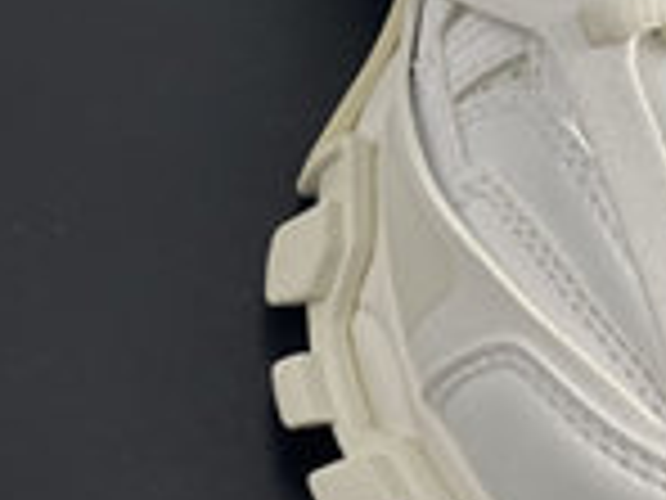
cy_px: 52
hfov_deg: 15.8
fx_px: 2366
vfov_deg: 12.0
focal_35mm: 123
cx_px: 76
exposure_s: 1/100
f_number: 1.8
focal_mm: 4.25
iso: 64
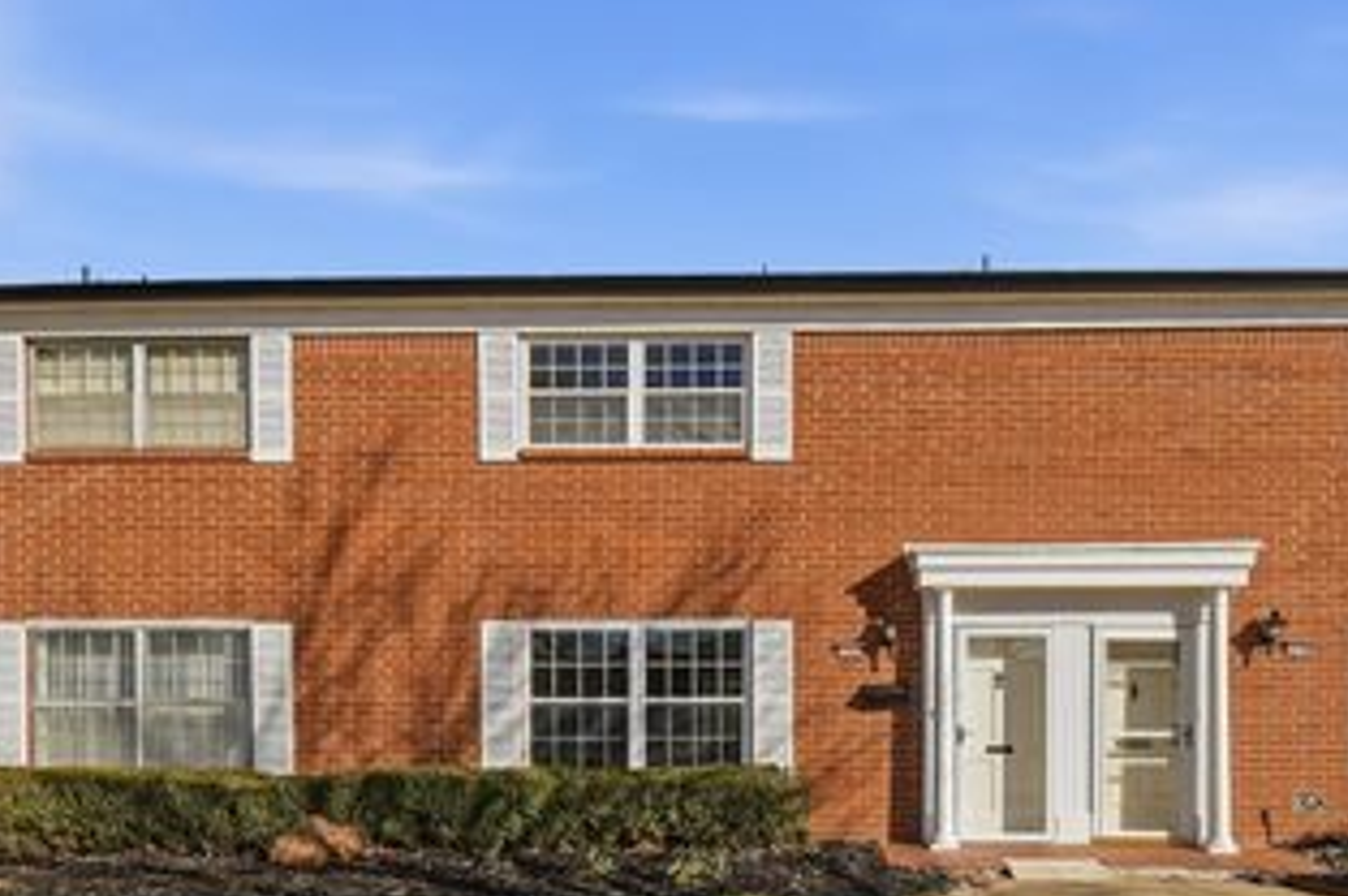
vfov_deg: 50.3
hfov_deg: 73.3
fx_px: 898
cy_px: 700
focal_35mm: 24
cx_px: 784
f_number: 9
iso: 250
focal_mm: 10
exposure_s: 1/3200
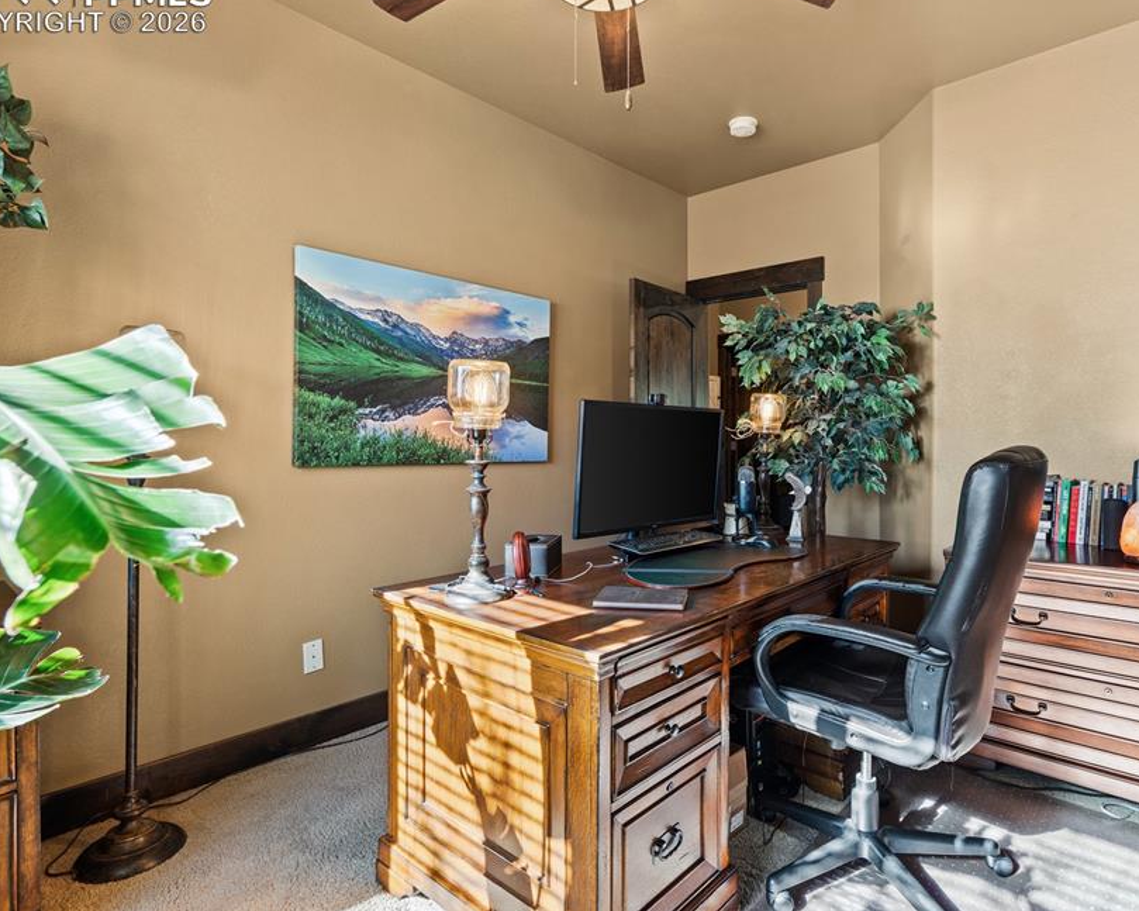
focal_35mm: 19
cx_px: 650
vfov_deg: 70.8
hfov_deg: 82.8
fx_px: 640
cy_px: 435
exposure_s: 1/1.67
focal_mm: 16
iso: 320
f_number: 6.3
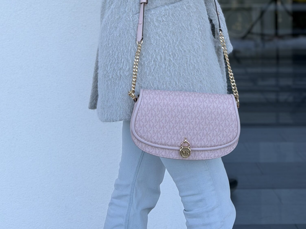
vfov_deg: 17.4
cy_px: -26
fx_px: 725
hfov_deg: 23.8
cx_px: 169
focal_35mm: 82
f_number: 1.78
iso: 64
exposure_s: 1/606
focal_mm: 6.76
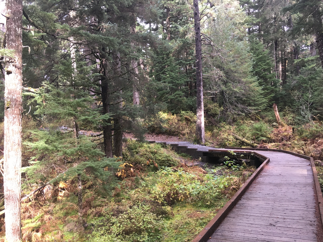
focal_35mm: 29
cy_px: 121
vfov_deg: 48.2
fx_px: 271
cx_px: 162
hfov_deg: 61.7
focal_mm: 4.15
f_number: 2.2
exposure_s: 1/30
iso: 32
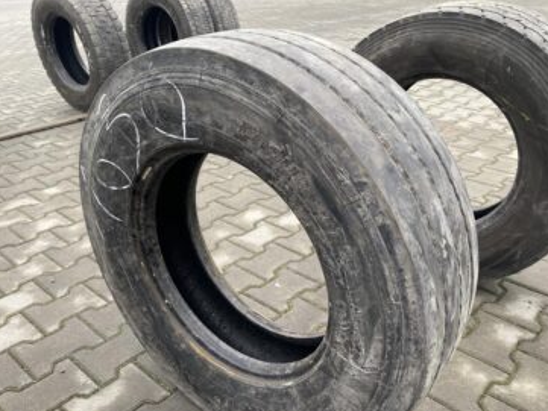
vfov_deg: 45.3
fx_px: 491
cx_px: 249
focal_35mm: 31
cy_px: 242
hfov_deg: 58.2
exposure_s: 1/121
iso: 80
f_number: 1.8
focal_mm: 4.25
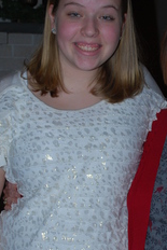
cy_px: 170
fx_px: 646
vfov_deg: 21.8
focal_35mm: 93
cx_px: 136
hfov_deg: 14.6
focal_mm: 30
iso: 200
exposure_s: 1/60
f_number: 4.8
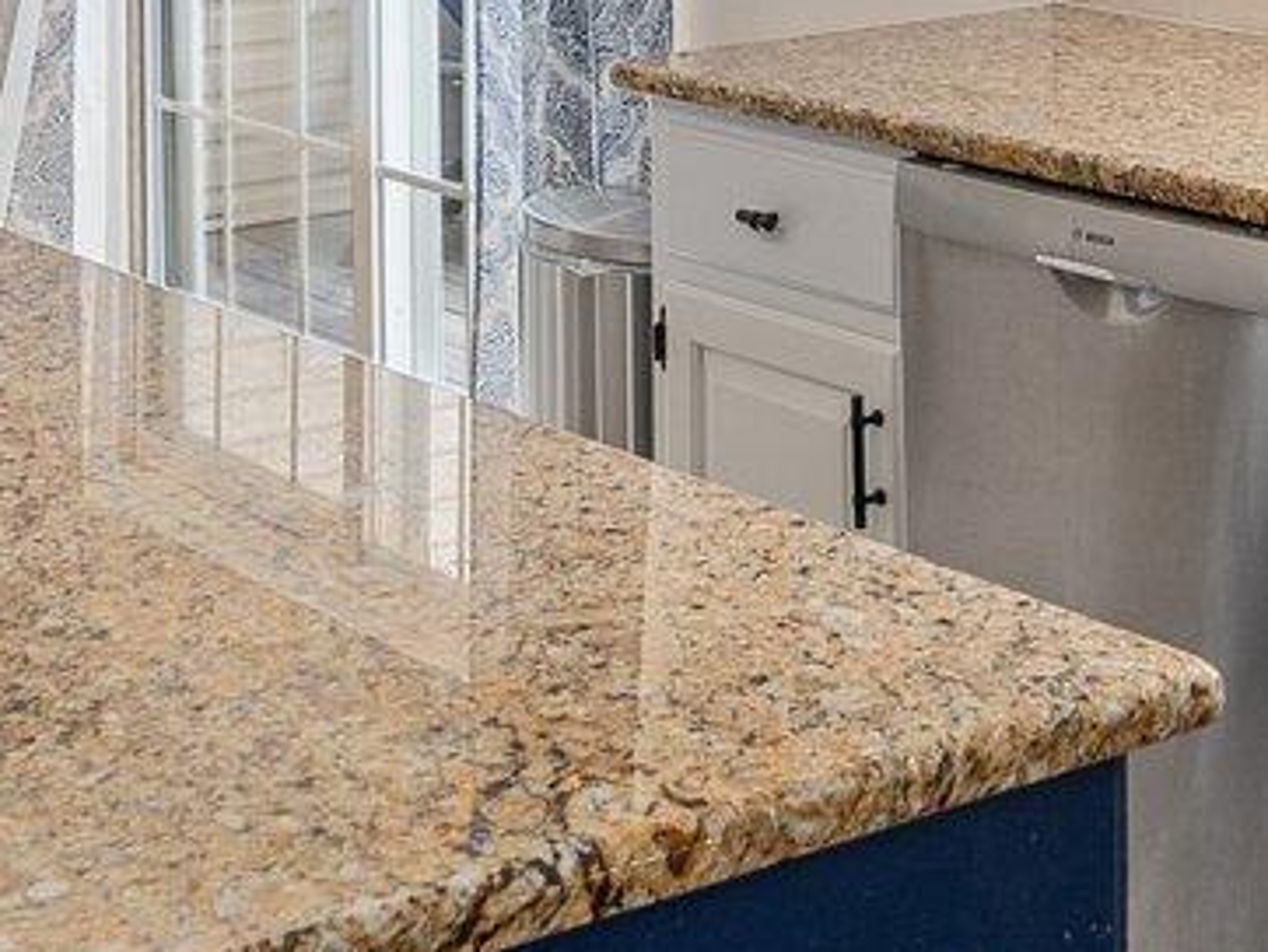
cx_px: 893
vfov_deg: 15.9
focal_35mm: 87
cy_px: -369
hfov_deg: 22.4
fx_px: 3189
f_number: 7.1
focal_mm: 16
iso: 320
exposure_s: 1/50
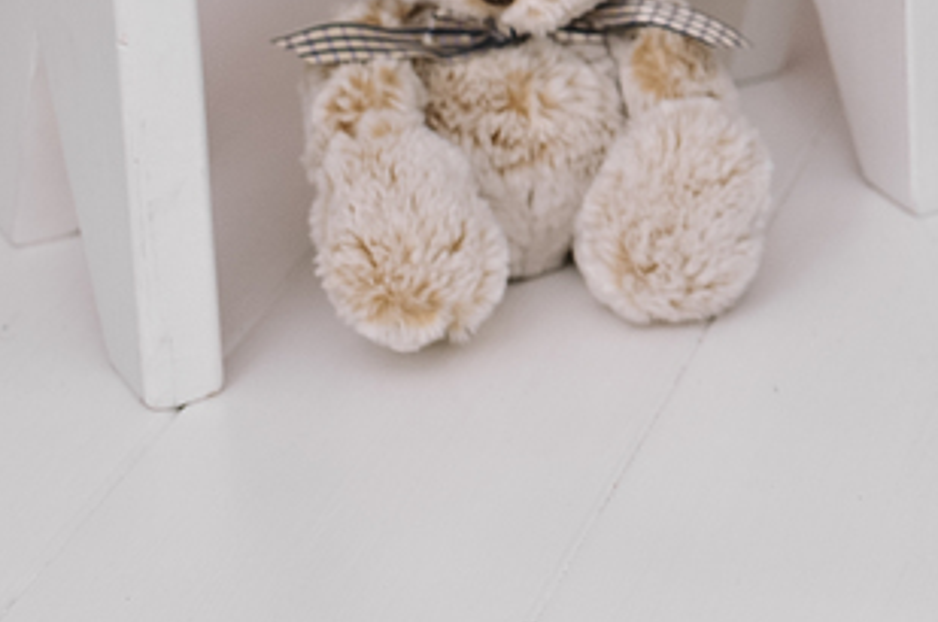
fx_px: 3538
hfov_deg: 13.7
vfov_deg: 9.5
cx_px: 1597
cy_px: -510
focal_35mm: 136
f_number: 3.5
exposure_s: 1/200
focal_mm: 35
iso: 400
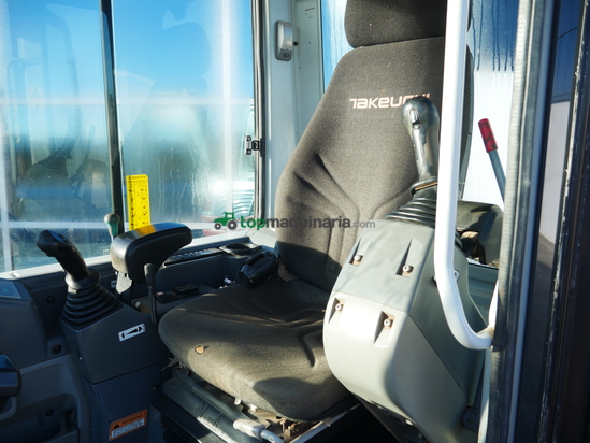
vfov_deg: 49.8
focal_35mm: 28
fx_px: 477
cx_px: 295
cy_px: 222
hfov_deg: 63.4
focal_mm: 14
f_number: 3.5
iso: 200
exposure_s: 1/320
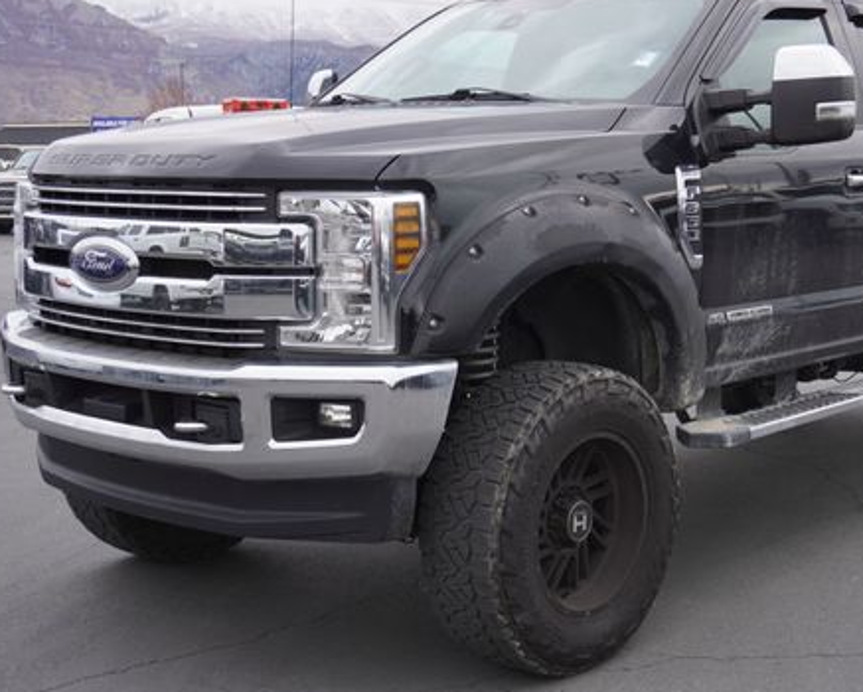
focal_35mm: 56
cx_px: 545
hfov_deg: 33.6
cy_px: 322
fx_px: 1423
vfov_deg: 27.3
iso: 125
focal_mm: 27
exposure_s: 1/60
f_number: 4.5
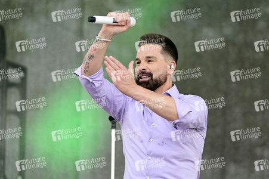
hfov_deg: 10.3
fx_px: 1493
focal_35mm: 200
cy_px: 90
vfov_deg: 6.9
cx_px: 134
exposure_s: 1/250
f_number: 2.8
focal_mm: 200
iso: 110
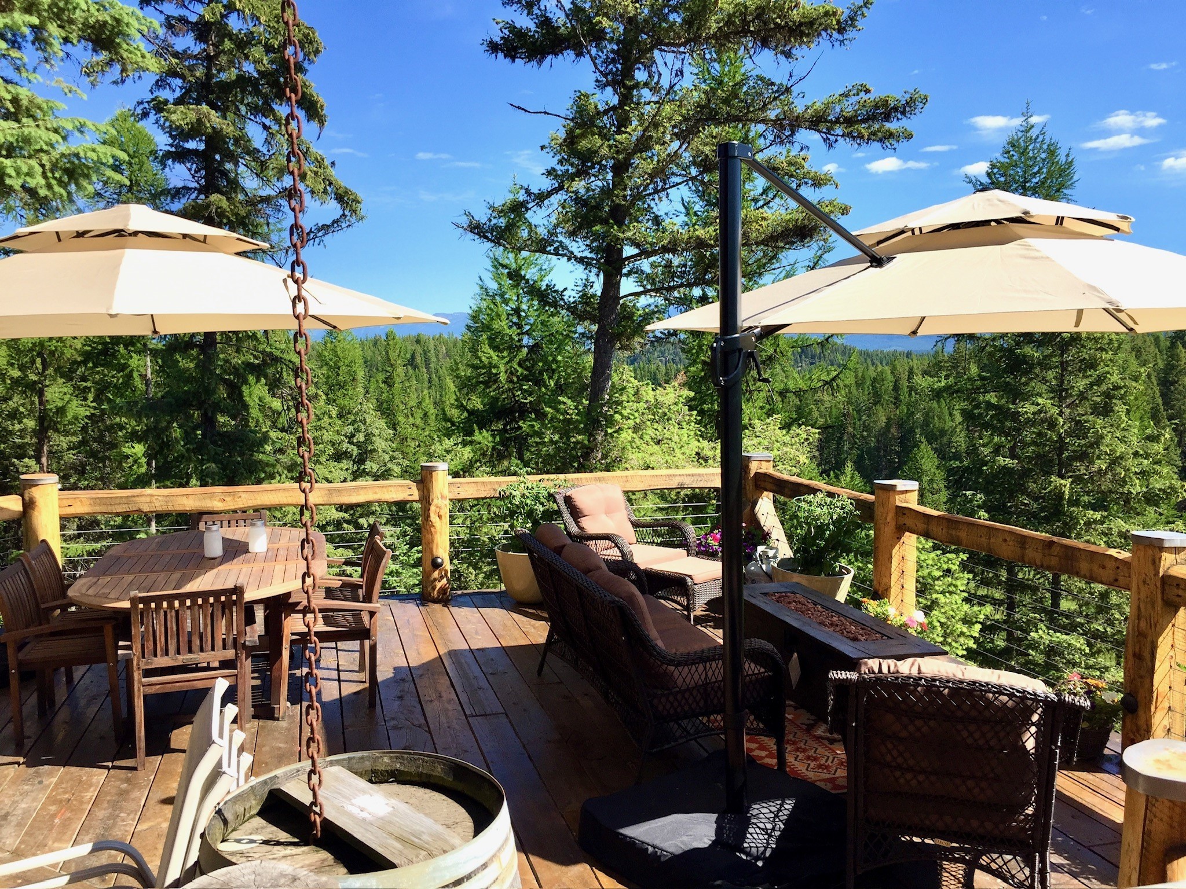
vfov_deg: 48.2
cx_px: 593
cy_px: 444
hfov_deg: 61.7
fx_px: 994
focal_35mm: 29
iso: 32
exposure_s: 1/1319
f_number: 2.2
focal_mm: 4.15
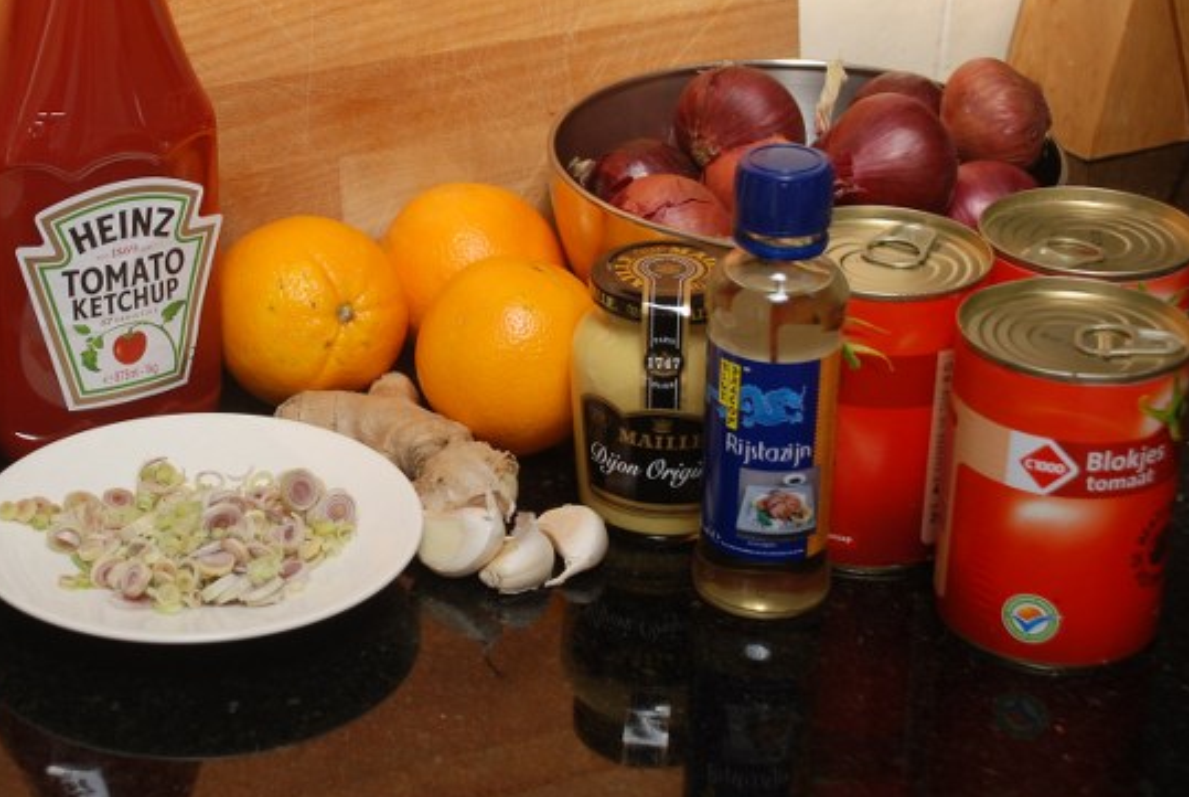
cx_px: 362
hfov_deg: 22.7
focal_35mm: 89
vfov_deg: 15.4
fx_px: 2943
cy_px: 316
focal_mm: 40
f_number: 5.6
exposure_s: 1/125
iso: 200
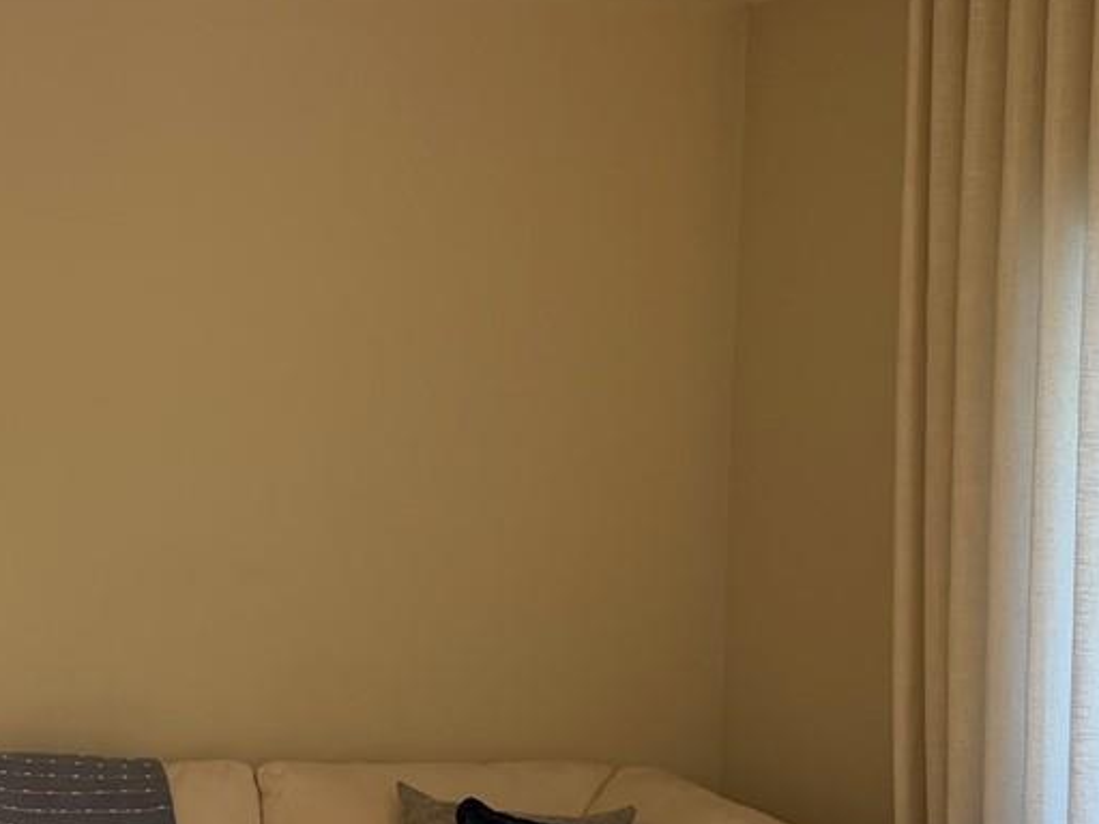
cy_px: 483
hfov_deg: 25.0
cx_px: 58
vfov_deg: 19.6
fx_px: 2381
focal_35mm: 75
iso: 160
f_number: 1.78
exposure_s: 1/60
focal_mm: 6.76
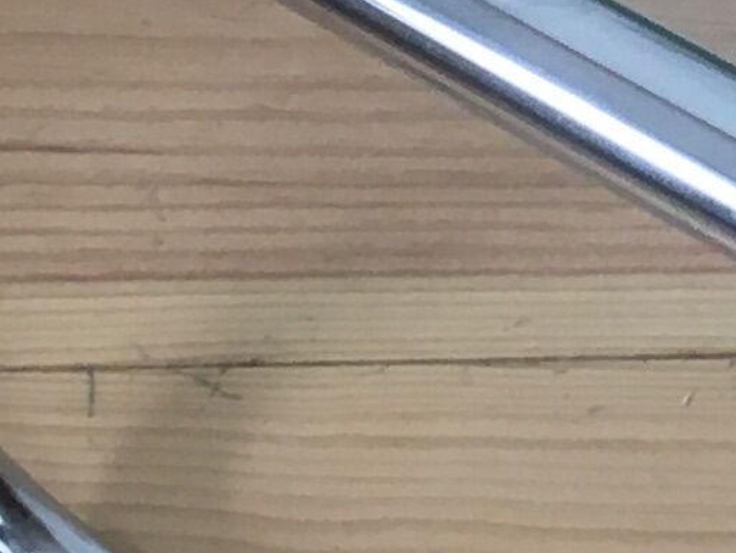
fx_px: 4849
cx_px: 1343
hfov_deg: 8.3
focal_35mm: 228
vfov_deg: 6.4
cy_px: -478
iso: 25
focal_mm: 4.15
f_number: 2.2
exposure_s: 1/33
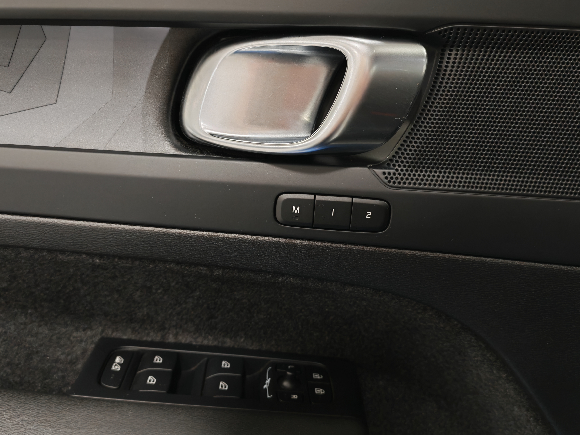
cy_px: 218
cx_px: 290
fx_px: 536
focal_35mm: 32
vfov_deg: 44.2
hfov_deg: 56.8
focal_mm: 6.12
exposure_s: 1/50
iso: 775
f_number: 1.9
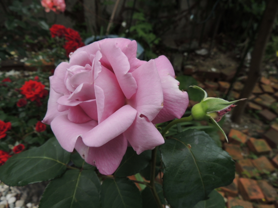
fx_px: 193
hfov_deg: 71.6
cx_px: 139
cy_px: 104
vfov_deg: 56.8
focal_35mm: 24
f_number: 3
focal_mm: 4.3
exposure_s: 1/500
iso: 100
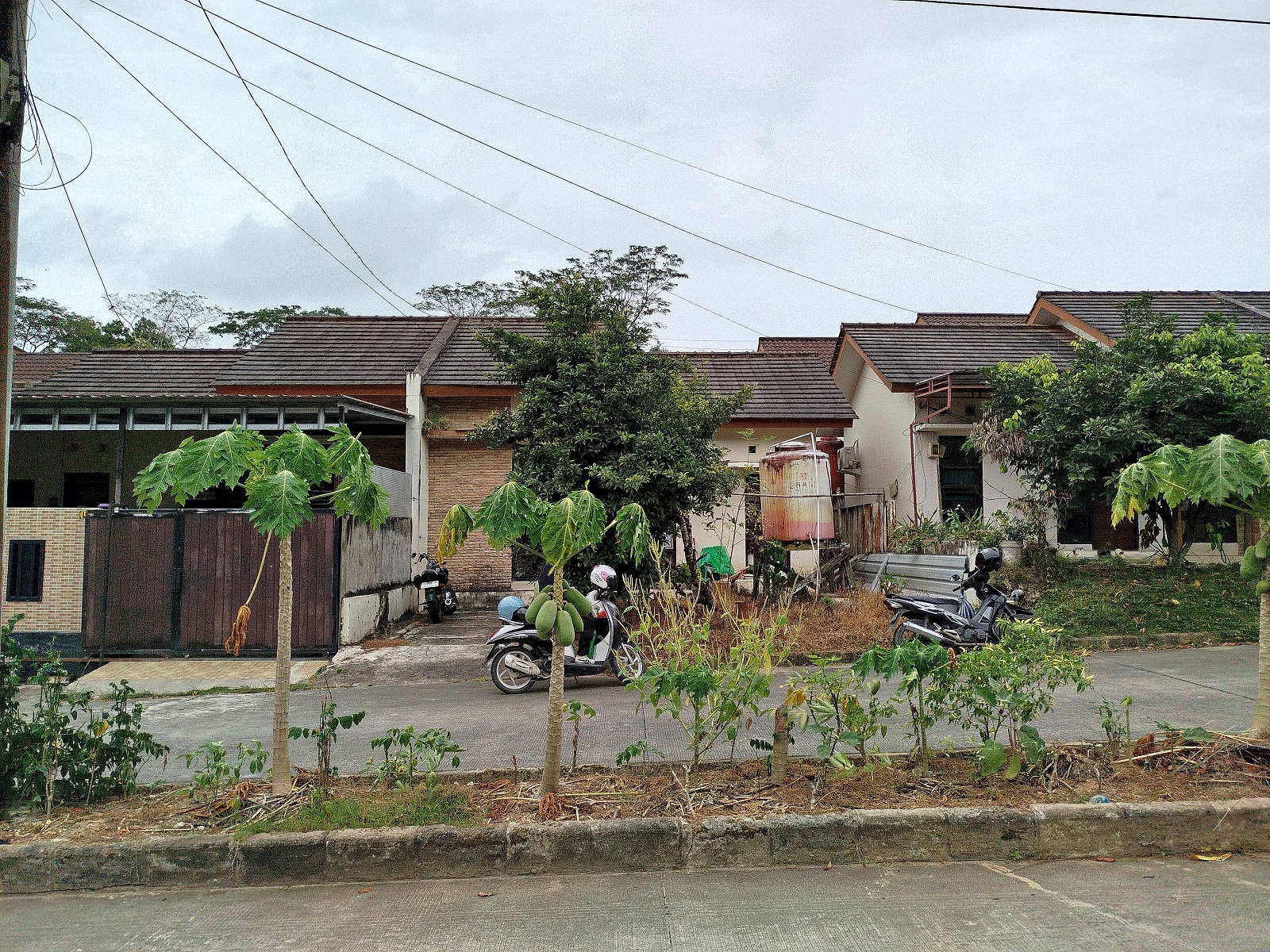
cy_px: 476
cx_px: 635
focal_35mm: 24
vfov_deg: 56.8
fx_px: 881
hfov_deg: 71.6
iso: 50
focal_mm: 5.31
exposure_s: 1/973
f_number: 1.7
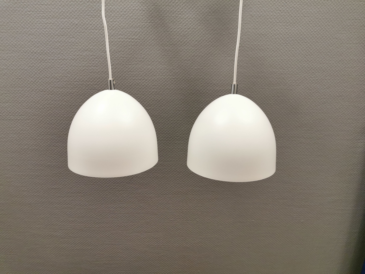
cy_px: 137
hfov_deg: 65.3
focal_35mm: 27
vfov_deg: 51.4
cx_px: 182
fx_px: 285
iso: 160
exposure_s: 1/50
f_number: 1.6
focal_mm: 5.56
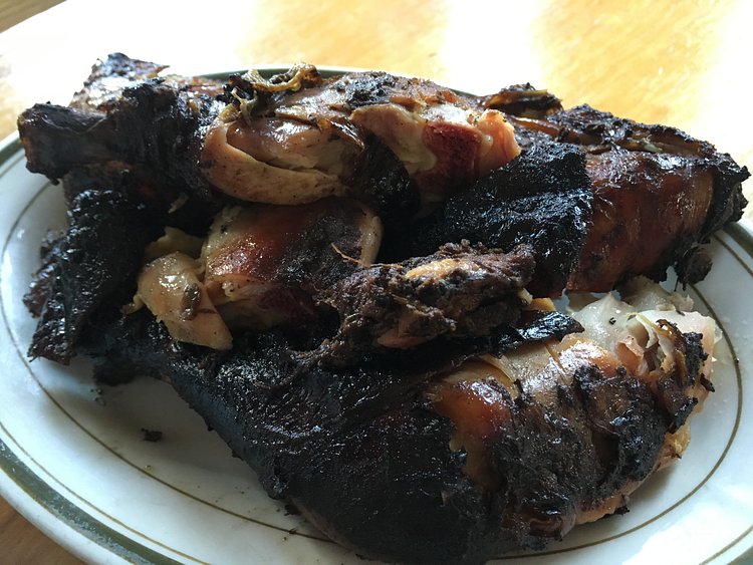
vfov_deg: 48.3
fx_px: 631
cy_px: 282
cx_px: 376
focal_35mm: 29
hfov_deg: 61.6
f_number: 2.2
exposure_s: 1/24
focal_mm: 4.15
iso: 200
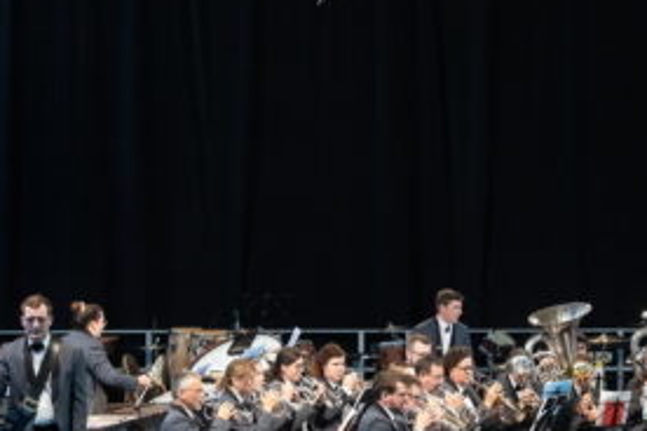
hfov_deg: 10.6
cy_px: 308
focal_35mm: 193
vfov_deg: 7.1
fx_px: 3468
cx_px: 607
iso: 4000
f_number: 8
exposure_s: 1/125
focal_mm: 82
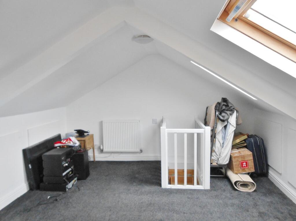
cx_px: 148
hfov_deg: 67.4
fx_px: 222
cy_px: 110
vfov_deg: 53.0
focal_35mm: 26
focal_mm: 4.6
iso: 250
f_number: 3.5
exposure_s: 1/30
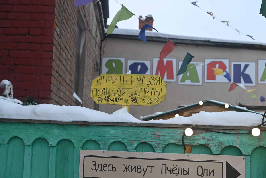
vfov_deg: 25.1
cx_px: 133
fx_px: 399
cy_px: 89
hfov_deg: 36.9
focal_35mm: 54
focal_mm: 54
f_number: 4.5
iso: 640
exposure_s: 1/1600
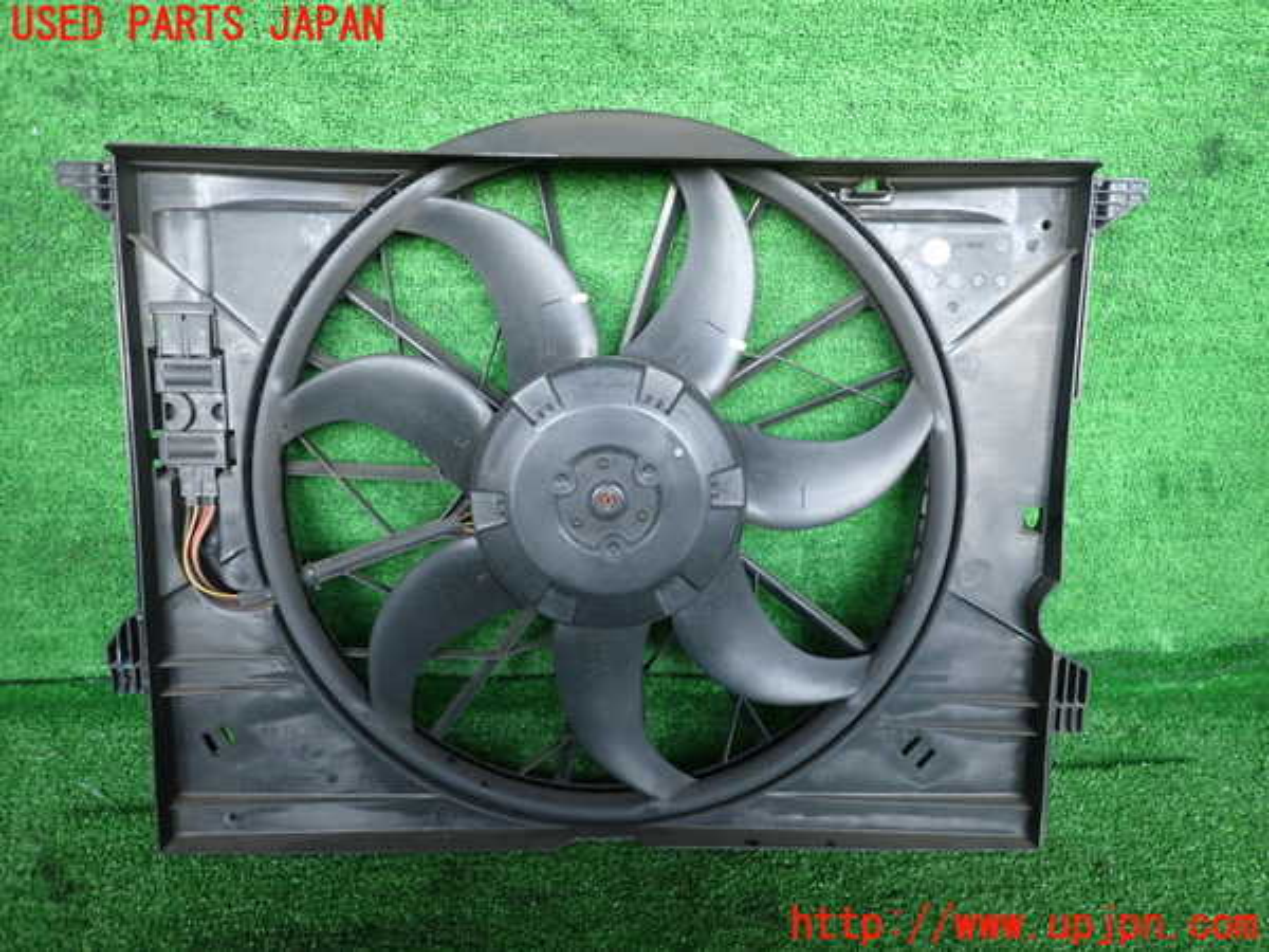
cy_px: 476
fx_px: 916
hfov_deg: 69.4
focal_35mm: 25
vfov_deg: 54.9
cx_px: 634
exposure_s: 1/50
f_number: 2
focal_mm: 4.5
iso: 200
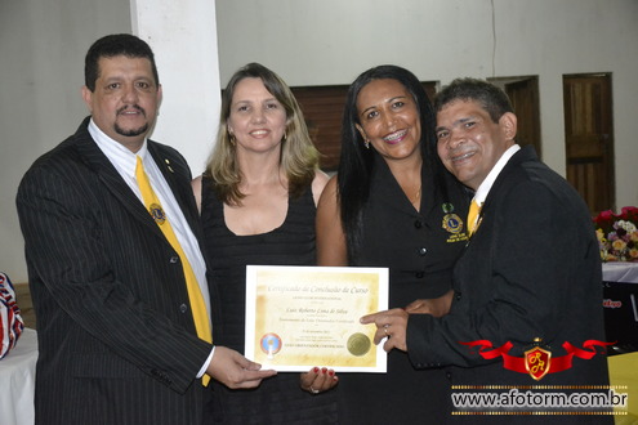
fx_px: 851
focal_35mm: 48
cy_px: 212
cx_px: 319
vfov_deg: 28.1
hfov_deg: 41.1
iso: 3200
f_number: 4.2
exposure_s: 1/60
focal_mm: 32
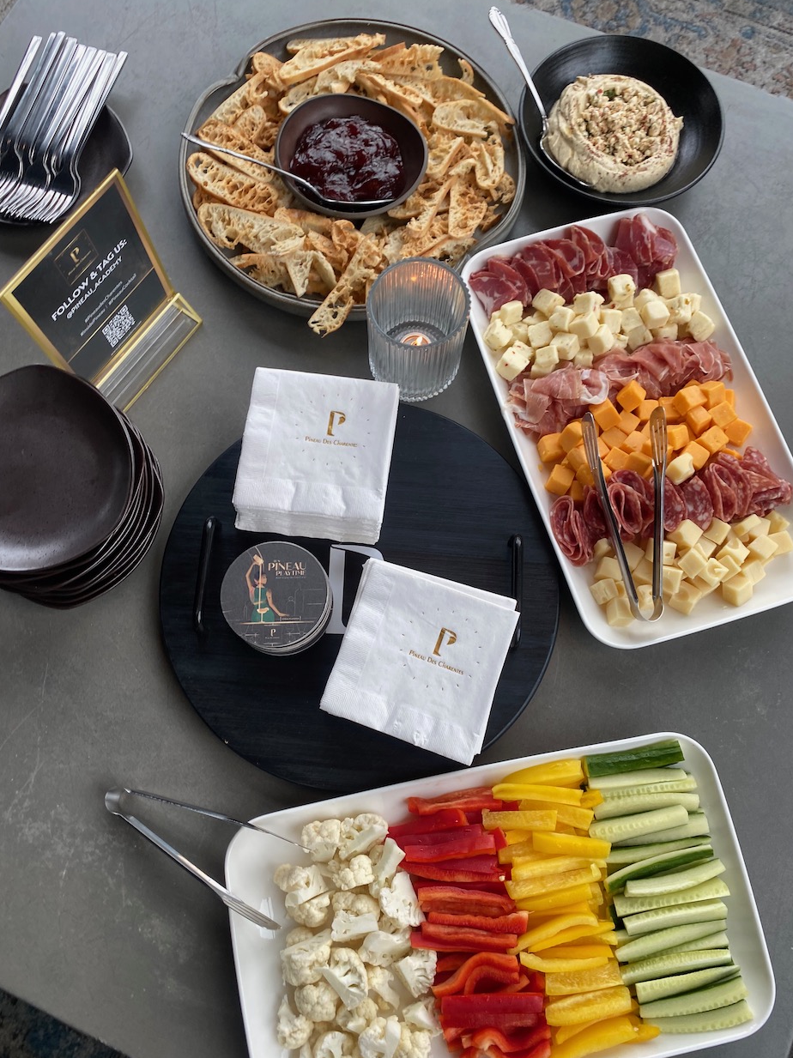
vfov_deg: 65.3
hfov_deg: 51.3
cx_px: 391
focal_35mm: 27
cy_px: 538
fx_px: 825
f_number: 1.8
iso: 50
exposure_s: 1/120
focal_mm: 4.25
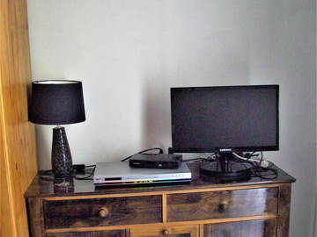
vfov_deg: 44.2
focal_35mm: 32
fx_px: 293
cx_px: 158
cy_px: 118
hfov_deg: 56.8
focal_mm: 5.7
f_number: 2.9
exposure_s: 1/8
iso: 160
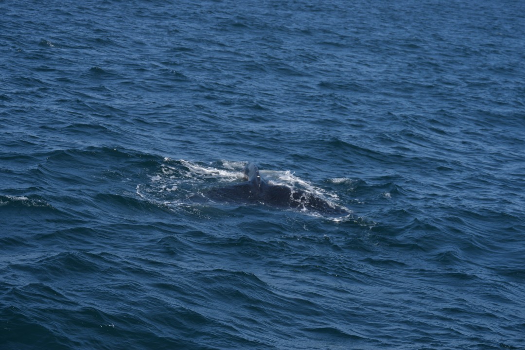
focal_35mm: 128
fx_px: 1859
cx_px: 262
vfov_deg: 10.8
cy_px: 175
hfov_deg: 16.1
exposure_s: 1/1600
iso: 200
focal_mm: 85
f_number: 5.6
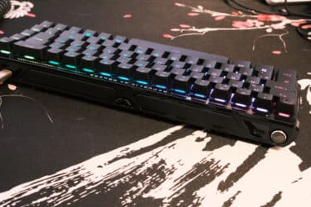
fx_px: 380
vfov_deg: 30.5
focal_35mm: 44
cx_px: 155
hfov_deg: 44.5
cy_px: 105
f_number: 8
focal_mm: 28.7
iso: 3200
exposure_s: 1/14
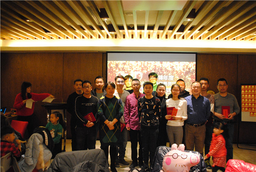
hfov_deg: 59.4
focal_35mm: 32
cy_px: 86
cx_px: 128
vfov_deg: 41.8
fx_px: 224
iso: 1400
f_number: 3.5
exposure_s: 1/30
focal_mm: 21
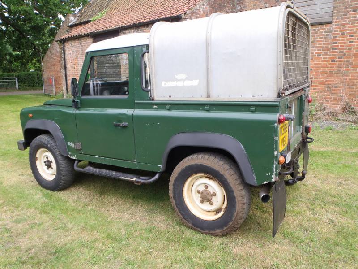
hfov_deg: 63.4
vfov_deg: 49.7
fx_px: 290
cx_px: 179
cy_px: 134
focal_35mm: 28
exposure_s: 1/40
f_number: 3.5
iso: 100
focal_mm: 5
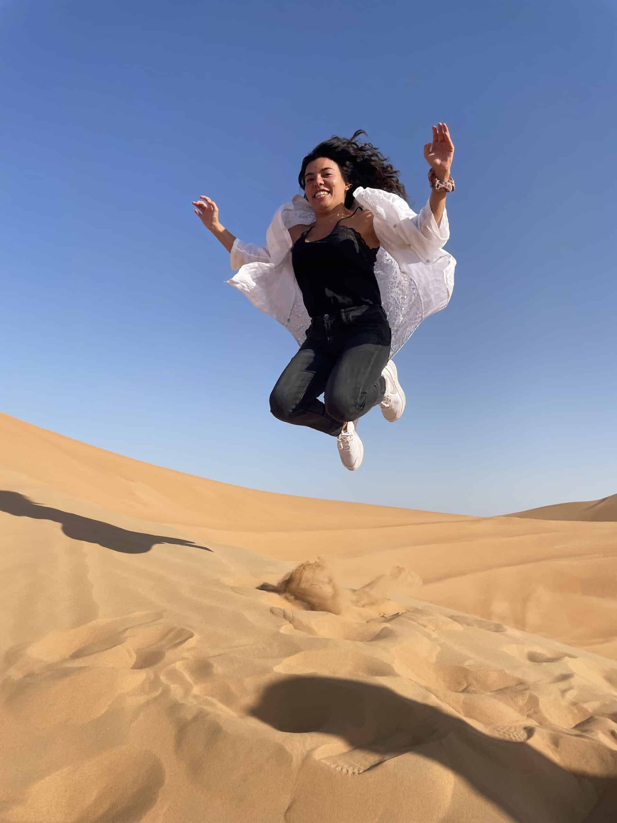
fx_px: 618
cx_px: 308
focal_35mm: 26
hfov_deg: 53.1
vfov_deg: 67.3
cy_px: 412
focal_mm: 4.2
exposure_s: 1/4132
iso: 32
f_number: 1.6
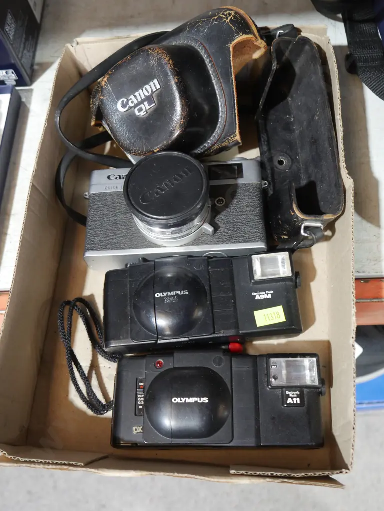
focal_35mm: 38
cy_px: 256
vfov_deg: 49.0
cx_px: 192
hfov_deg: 37.8
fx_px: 562
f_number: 4.1
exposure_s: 1/60
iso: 1250
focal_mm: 19
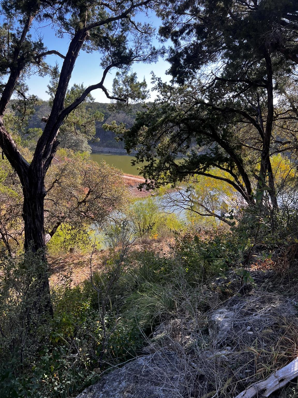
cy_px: 199
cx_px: 149
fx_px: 298
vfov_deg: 67.3
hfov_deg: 53.1
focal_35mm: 26
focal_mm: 5.7
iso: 50
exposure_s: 1/743
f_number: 1.5
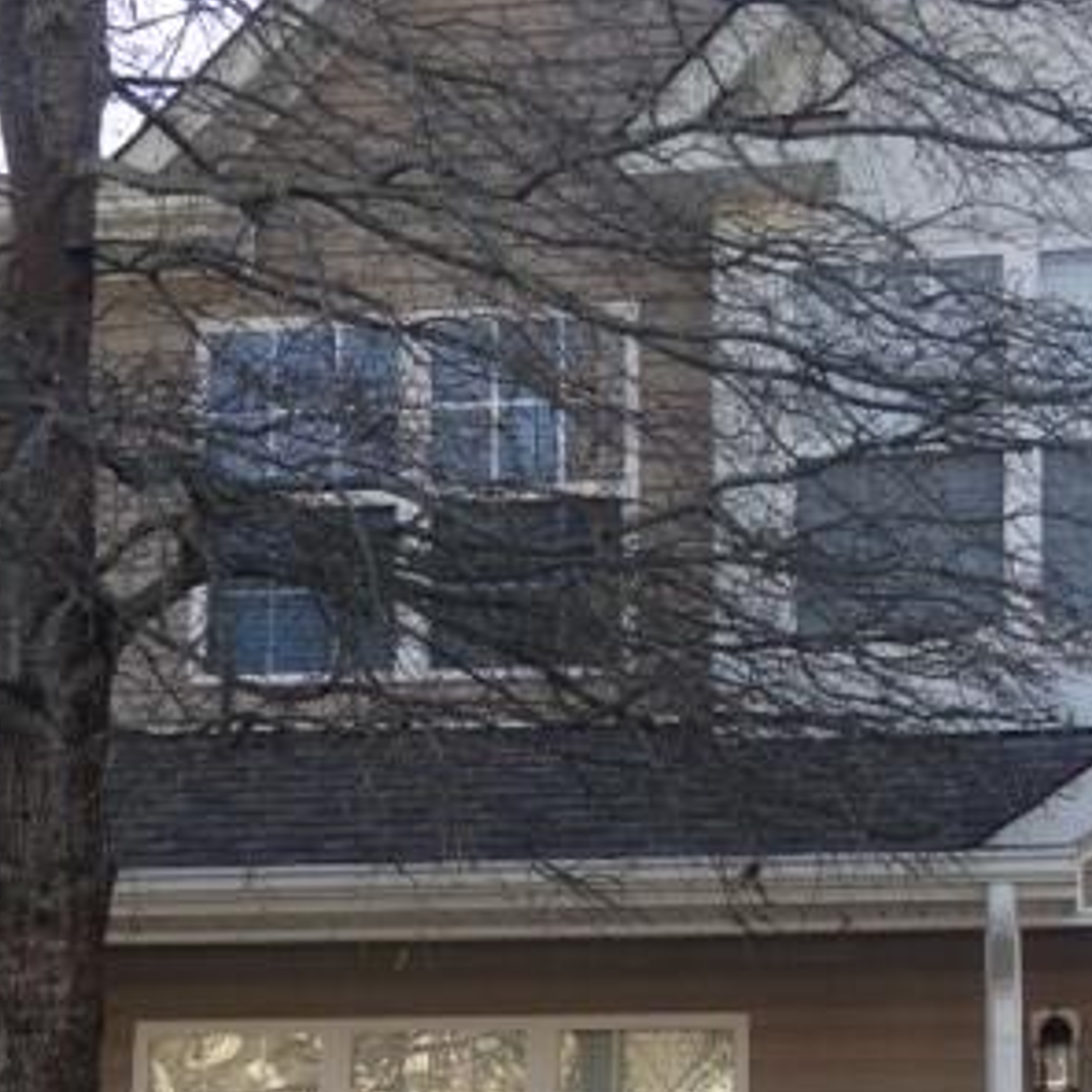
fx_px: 2248
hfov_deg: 27.1
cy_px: 941
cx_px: 767
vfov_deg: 26.6
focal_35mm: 63
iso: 50
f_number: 2.4
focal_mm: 4.12
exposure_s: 1/282
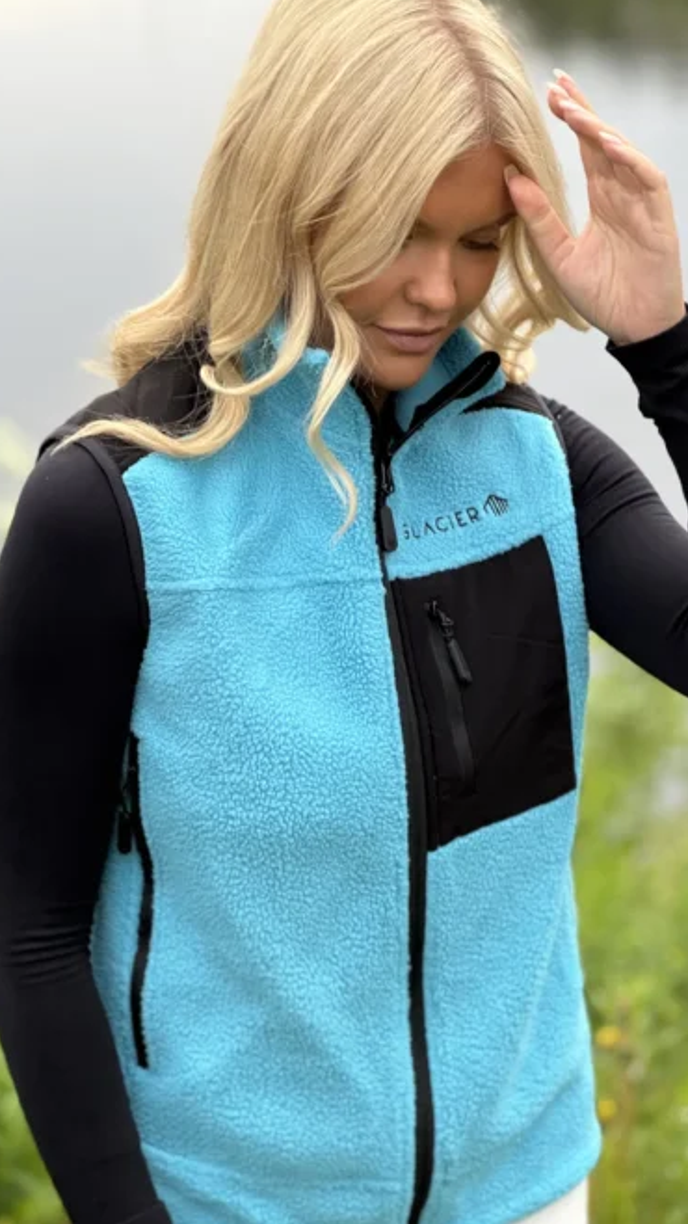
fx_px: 2757
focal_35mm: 85
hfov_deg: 14.2
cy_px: 605
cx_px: 439
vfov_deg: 25.0
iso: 64
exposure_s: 1/99
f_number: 2.8
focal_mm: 9
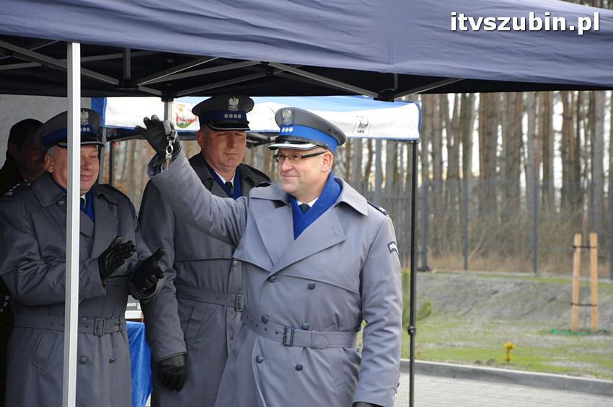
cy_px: 204
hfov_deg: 13.1
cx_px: 306
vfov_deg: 8.7
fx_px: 2679
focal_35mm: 158
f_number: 8
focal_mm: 105
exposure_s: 1/160
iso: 1600
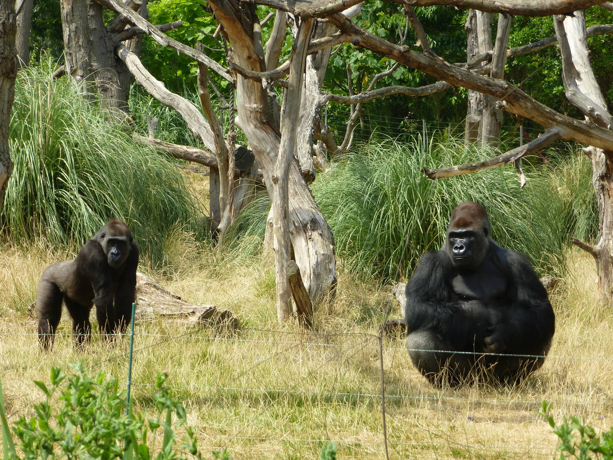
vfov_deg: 9.6
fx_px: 2745
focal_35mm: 155
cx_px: 306
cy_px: 230
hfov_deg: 12.7
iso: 100
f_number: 5.3
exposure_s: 1/200
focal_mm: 27.7
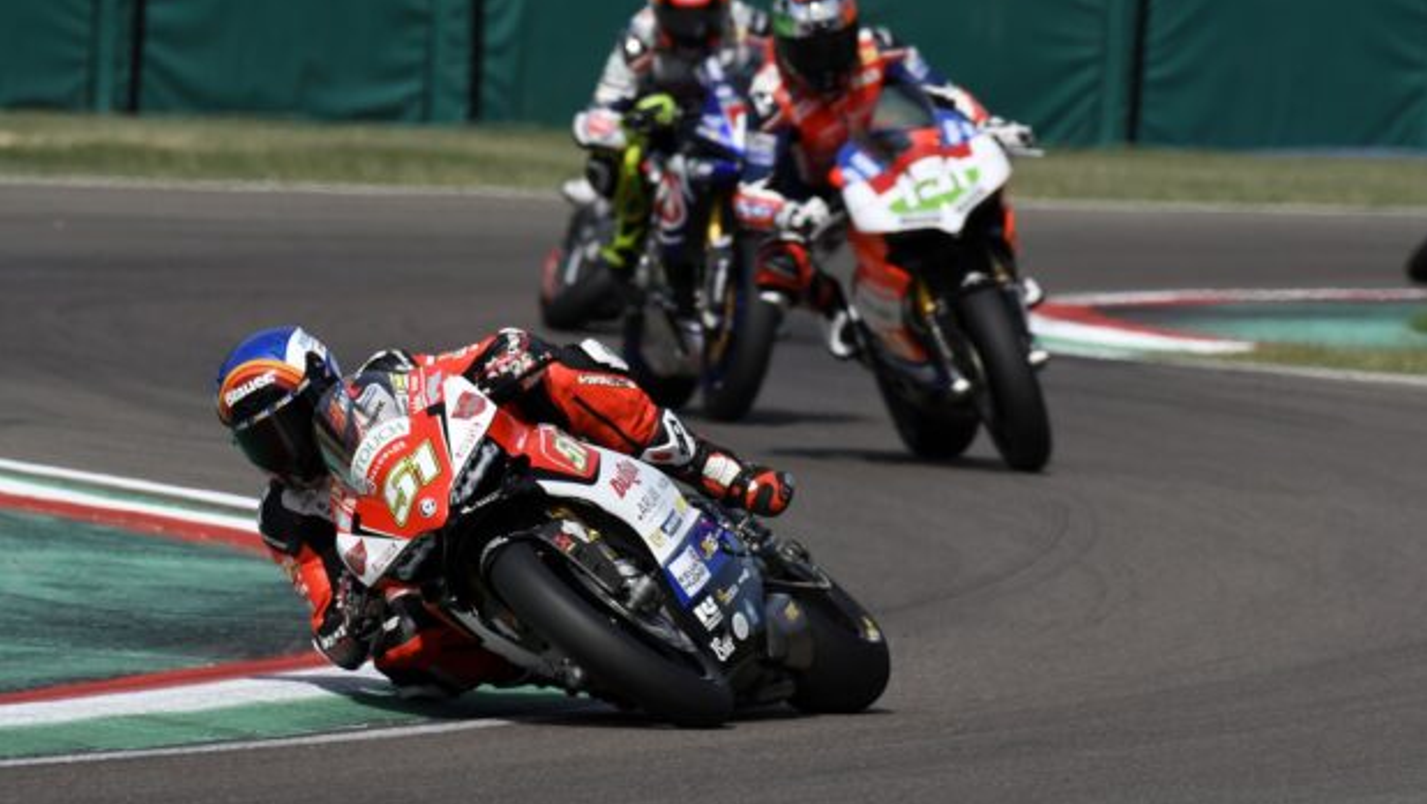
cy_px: 375
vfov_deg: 1.5
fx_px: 29824
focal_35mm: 788
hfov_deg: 2.7
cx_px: 714
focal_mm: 500
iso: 400
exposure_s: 1/1000
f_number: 10
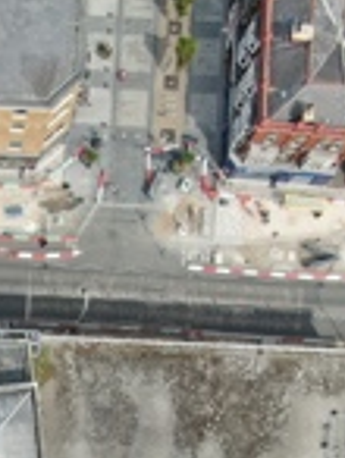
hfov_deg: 17.2
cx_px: -66
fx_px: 1087
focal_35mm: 82
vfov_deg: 22.0
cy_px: 547
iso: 100
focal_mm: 4.39
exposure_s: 1/1000
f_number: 2.8
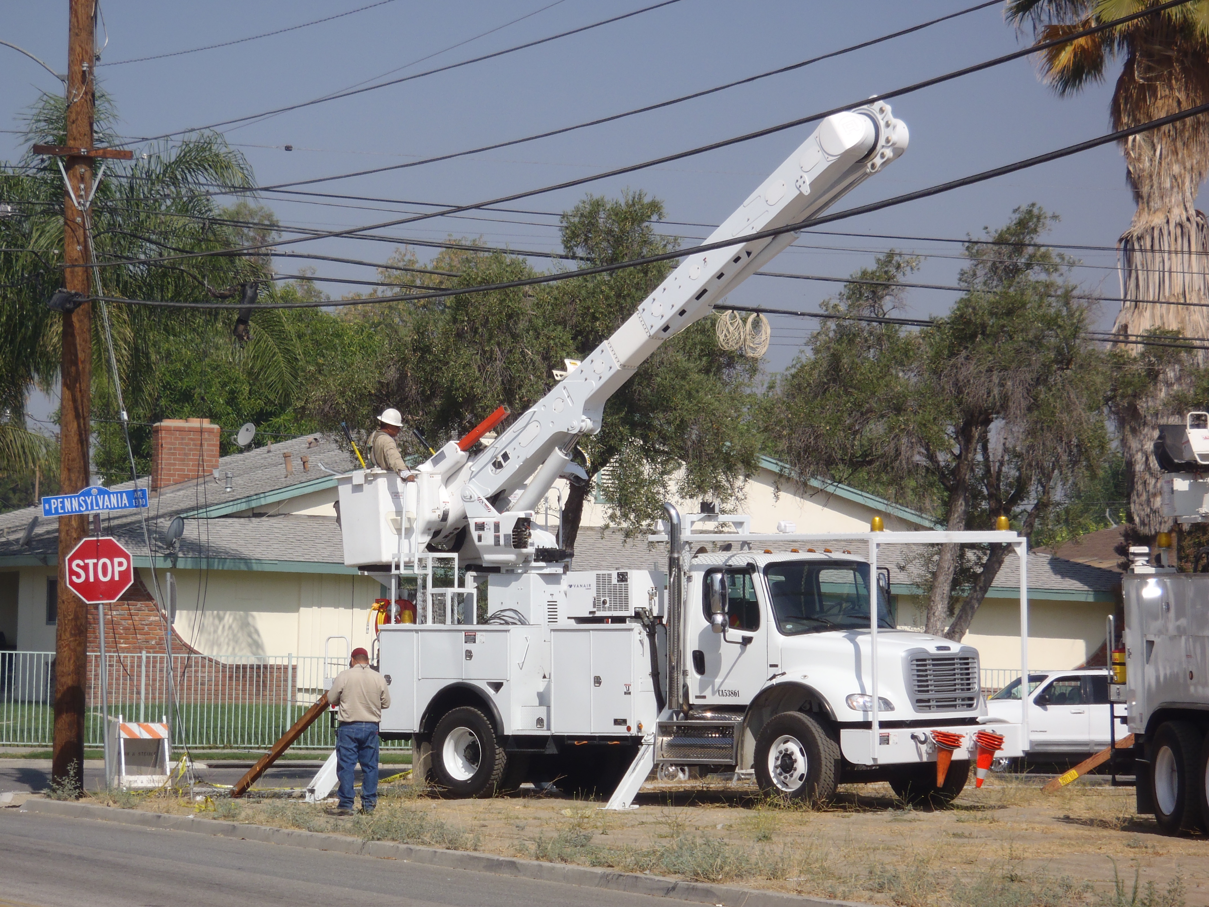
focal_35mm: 140
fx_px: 4890
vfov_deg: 10.6
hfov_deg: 14.1
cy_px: 454
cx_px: 604
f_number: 5.9
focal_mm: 25
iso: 80
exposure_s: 1/400
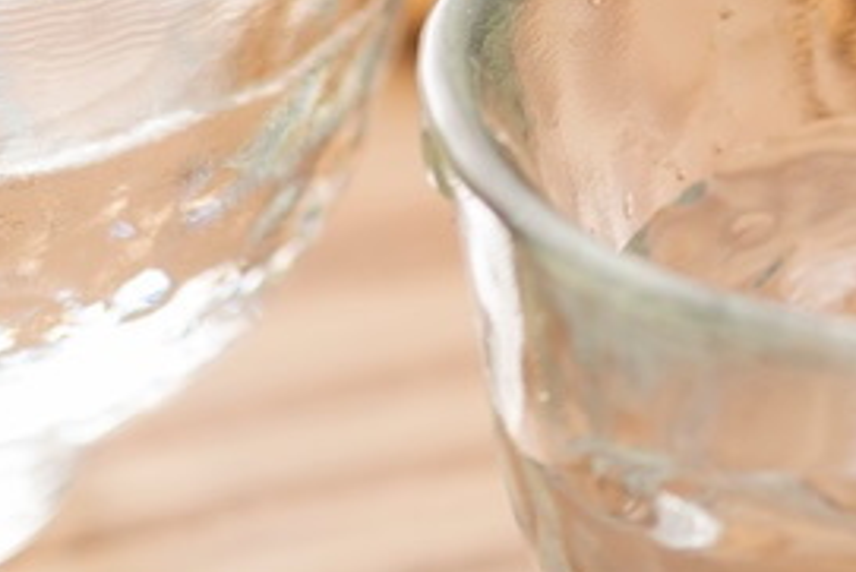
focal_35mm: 504
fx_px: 11990
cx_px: 673
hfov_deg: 4.1
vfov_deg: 2.7
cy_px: -188
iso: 50
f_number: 5.6
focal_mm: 105
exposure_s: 1/125
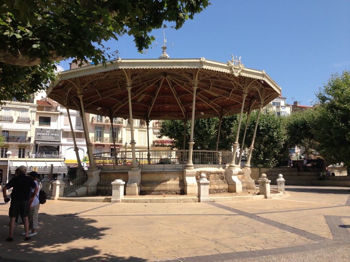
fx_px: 334
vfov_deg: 42.9
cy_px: 131
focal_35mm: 33
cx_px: 175
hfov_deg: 55.4
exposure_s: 1/1232
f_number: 2.4
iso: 50
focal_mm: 4.13
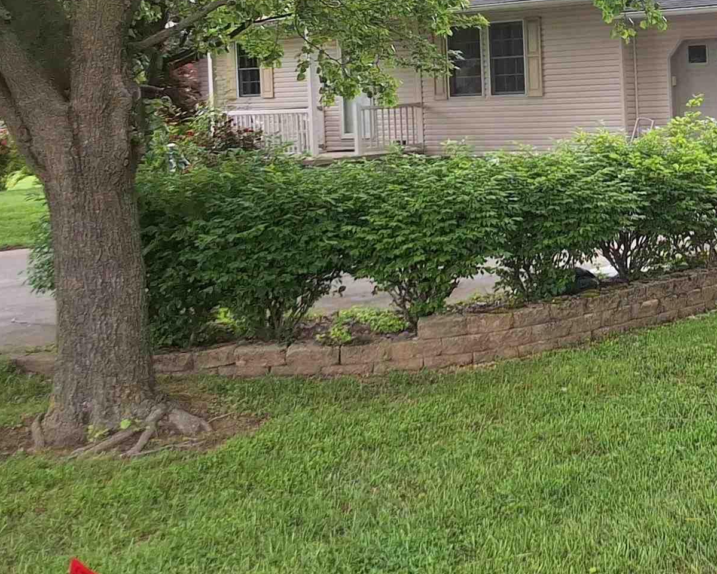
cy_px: 97
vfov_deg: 21.5
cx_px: 724
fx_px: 1486
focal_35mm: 70
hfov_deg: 25.7
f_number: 1.9
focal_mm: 2.91
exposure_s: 1/458
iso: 32
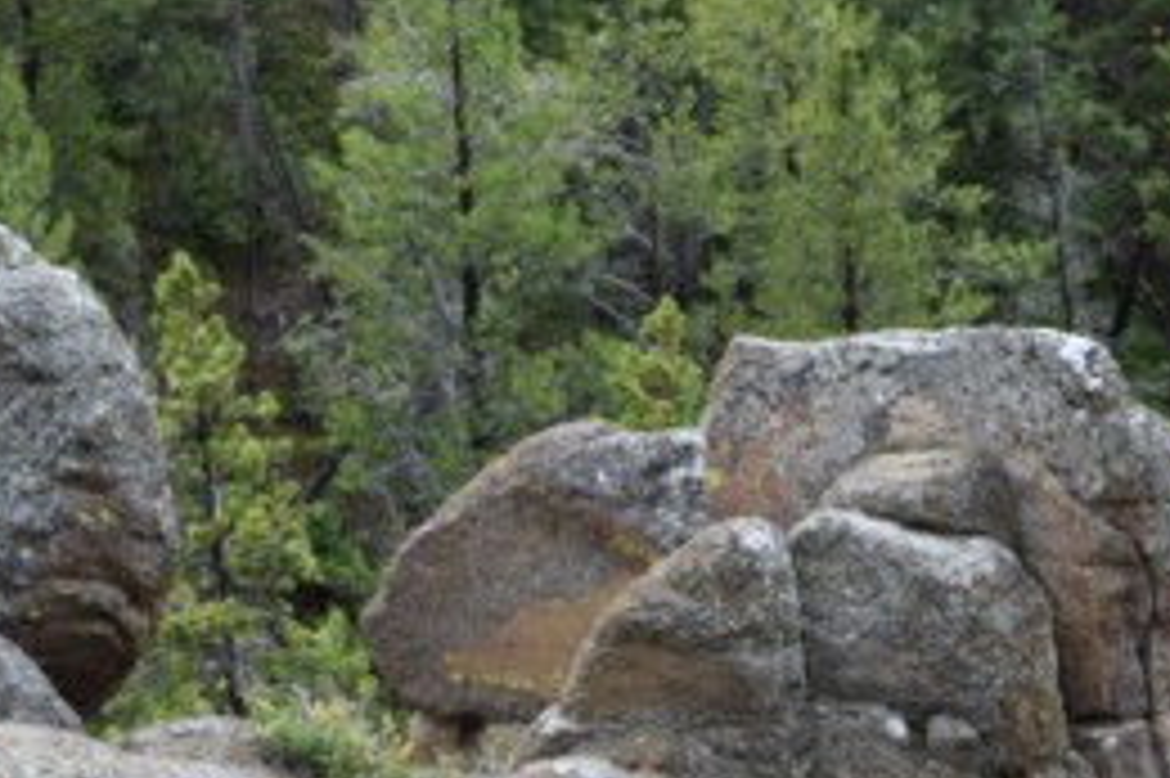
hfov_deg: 10.9
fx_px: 5942
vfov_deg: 7.4
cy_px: 1093
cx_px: 1598
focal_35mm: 183
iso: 400
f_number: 7.1
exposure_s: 1/200
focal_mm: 31
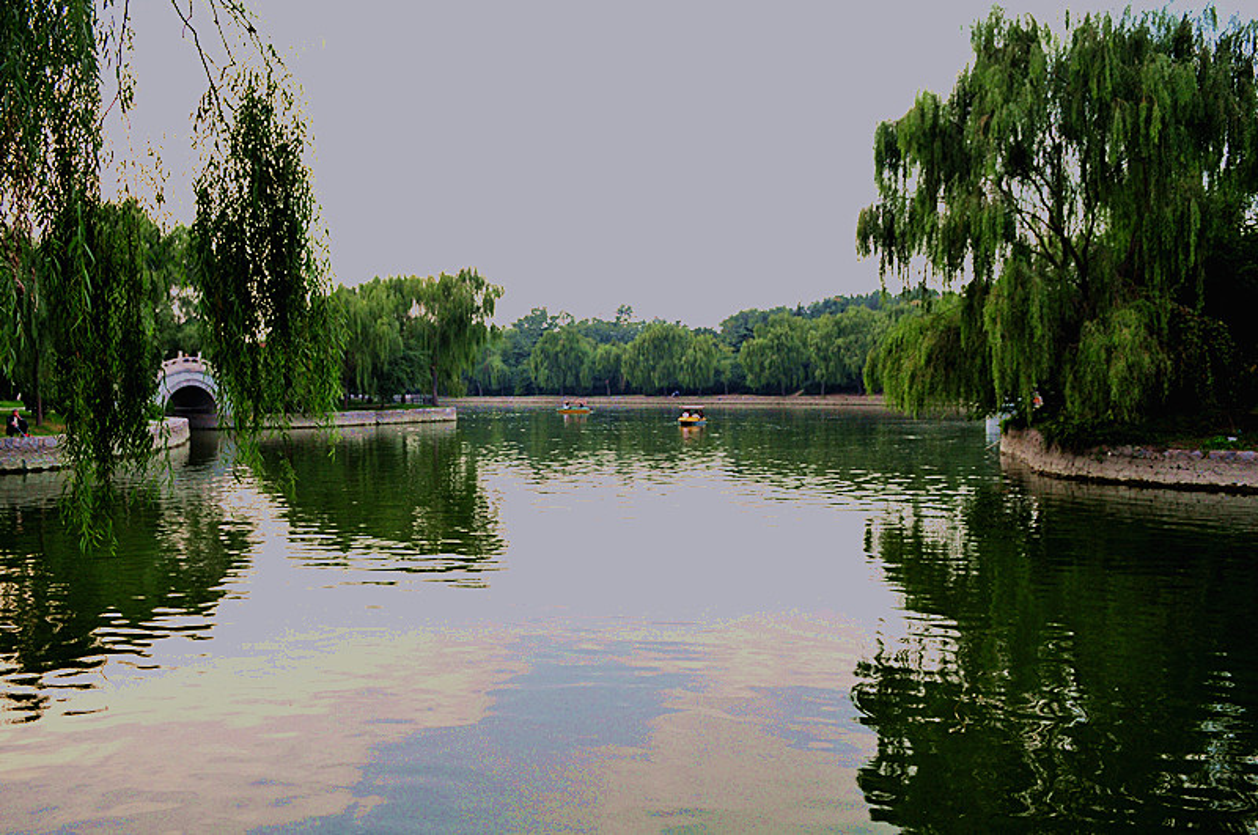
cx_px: 629
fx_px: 890
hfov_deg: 70.5
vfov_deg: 50.3
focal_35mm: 26
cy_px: 418
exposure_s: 1/500
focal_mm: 17
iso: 640
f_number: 3.5
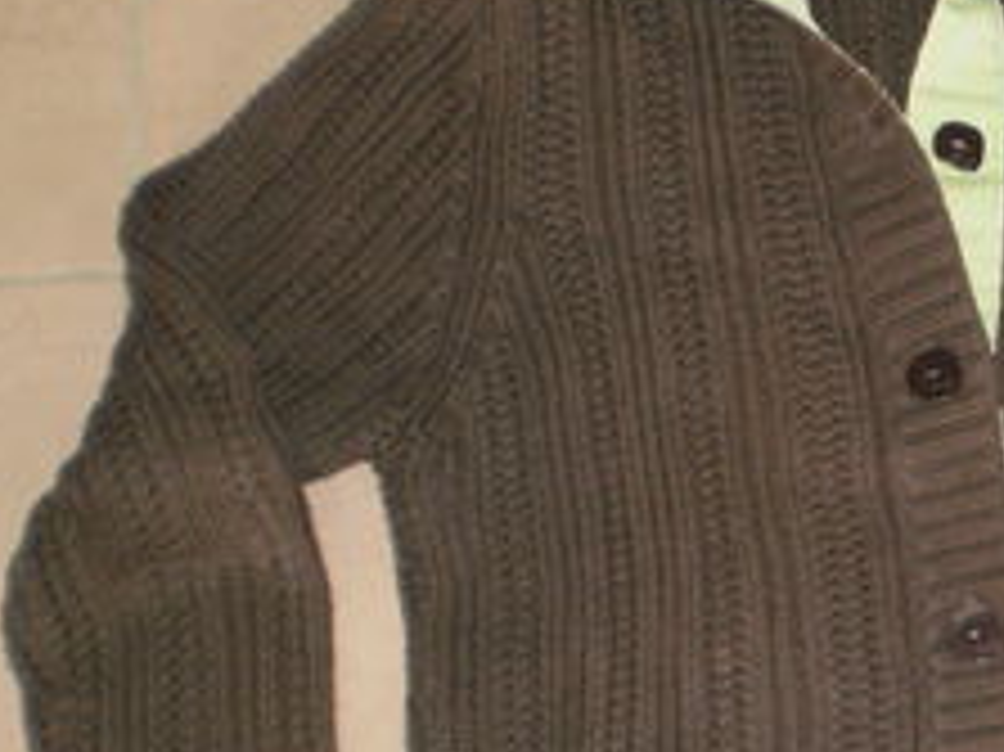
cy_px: 513
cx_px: 887
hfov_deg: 19.9
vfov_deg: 15.2
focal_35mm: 97
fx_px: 2812
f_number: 3.1
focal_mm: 6.3
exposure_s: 1/30
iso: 125
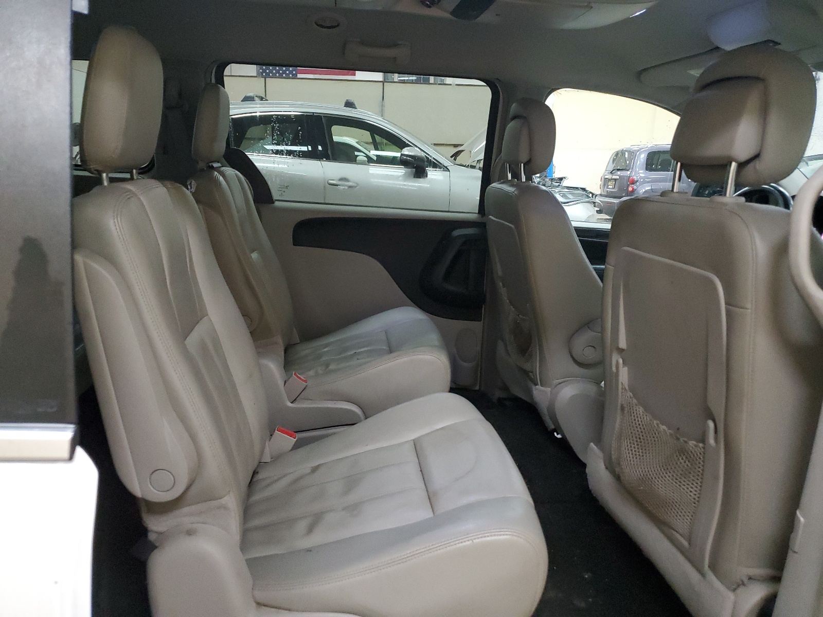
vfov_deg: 53.1
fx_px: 618
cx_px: 412
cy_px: 308
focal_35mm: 26
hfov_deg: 67.3
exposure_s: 1/60.2
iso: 421
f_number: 1.5
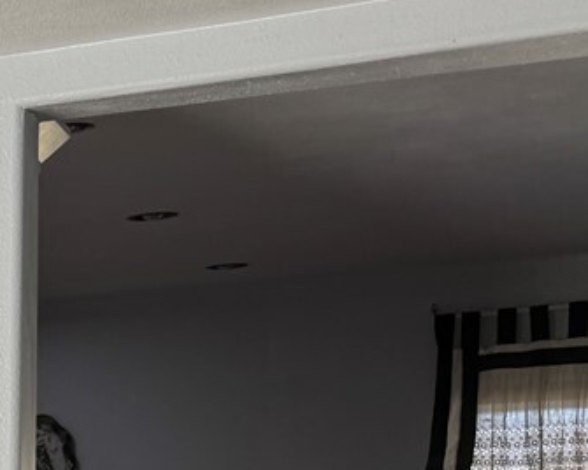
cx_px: -637
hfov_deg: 14.1
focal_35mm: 112
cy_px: 724
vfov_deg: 13.0
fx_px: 1949
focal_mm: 6.76
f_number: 1.78
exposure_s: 1/213
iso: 64
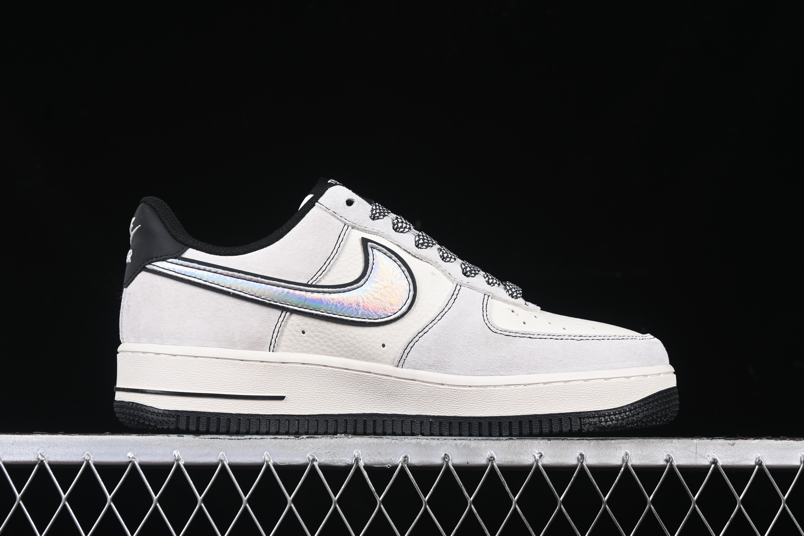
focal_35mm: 75
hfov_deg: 27.0
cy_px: 268
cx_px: 402
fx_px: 1675
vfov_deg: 18.2
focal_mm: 50
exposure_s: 1/80
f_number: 8
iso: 160
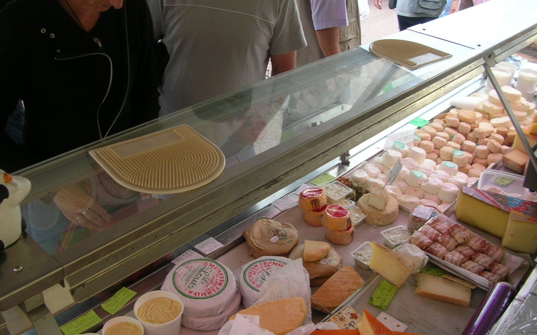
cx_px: 272
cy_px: 168
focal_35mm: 38
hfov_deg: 51.5
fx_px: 556
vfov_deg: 33.6
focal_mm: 5.8
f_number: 2.8
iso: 50
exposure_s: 1/76.8
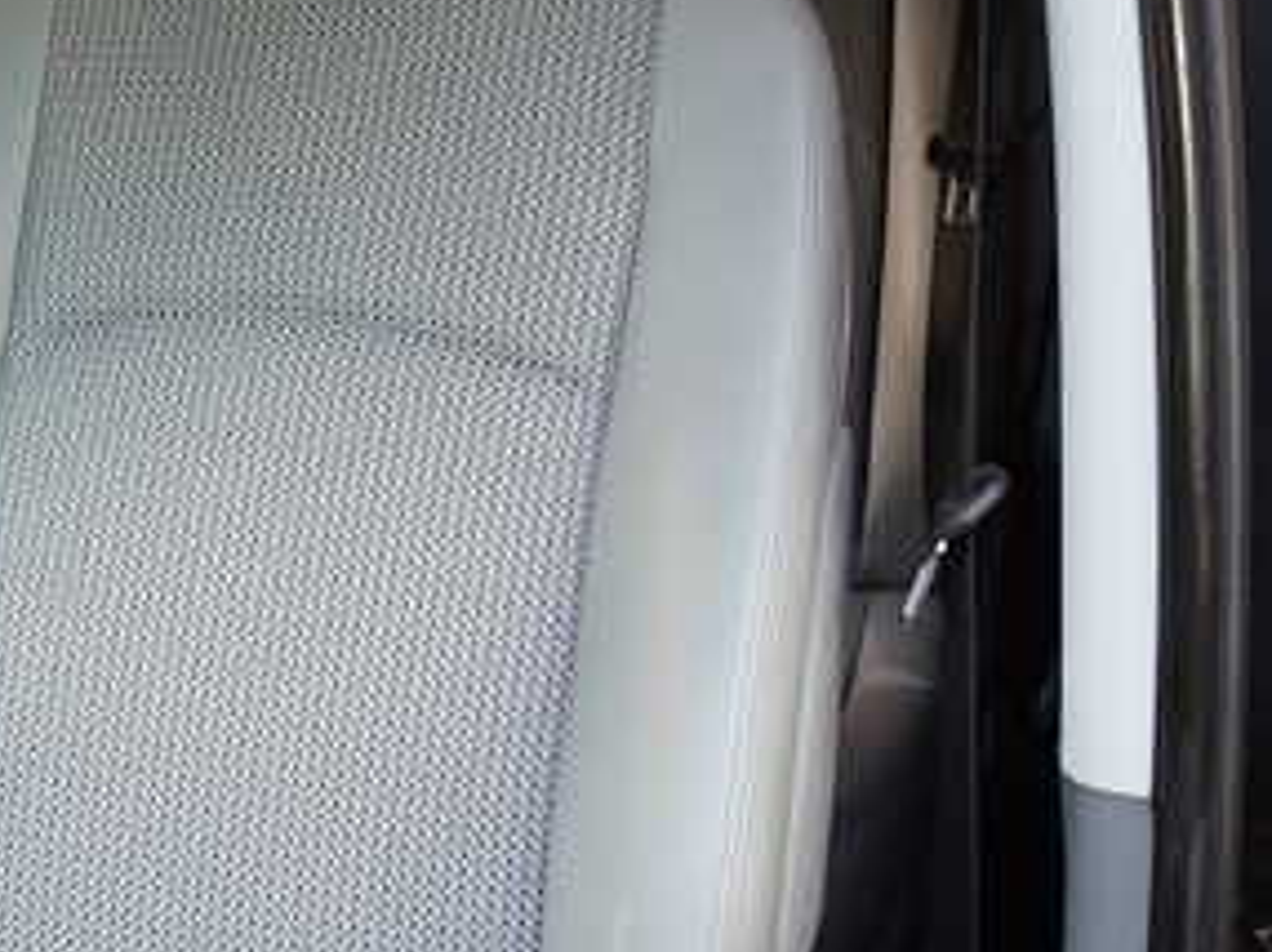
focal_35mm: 63
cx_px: 418
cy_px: 325
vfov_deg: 23.2
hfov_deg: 30.5
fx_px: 2313
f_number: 2.3
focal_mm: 5.4
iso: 100
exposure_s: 1/60
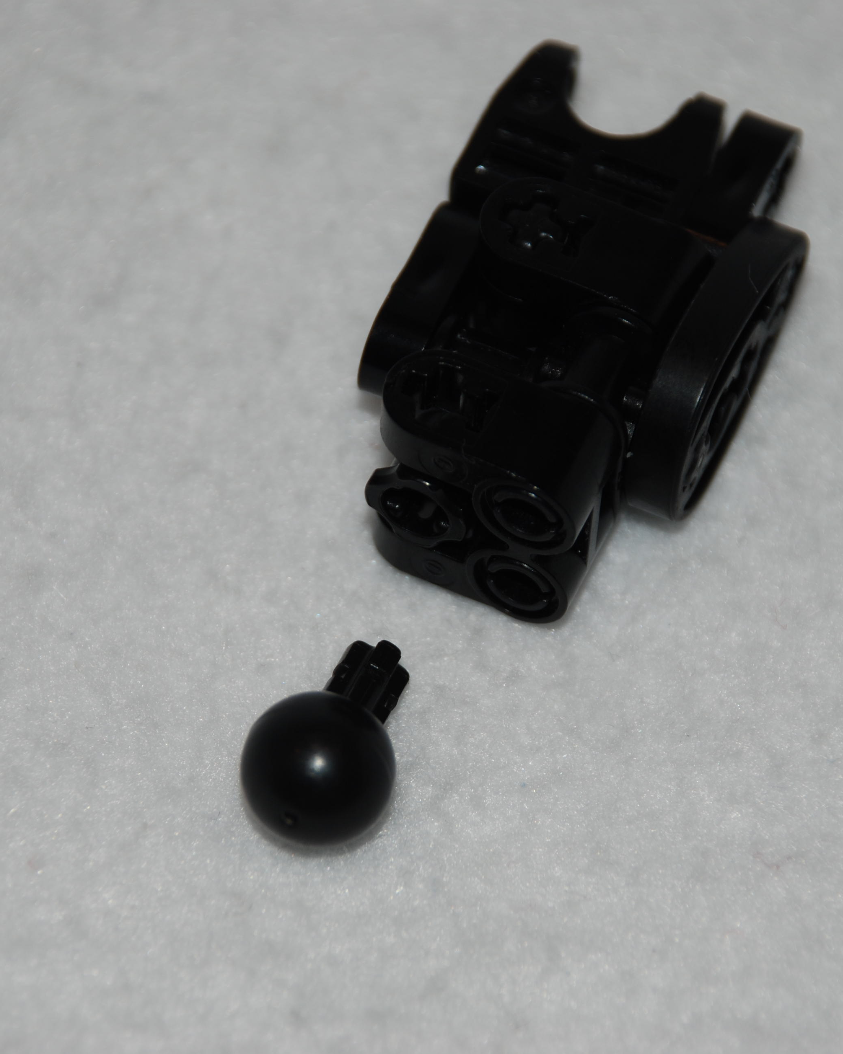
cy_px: 527
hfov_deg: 5.4
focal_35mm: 285
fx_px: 8880
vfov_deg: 6.8
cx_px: 468
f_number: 5.6
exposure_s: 1/60
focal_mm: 135
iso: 100
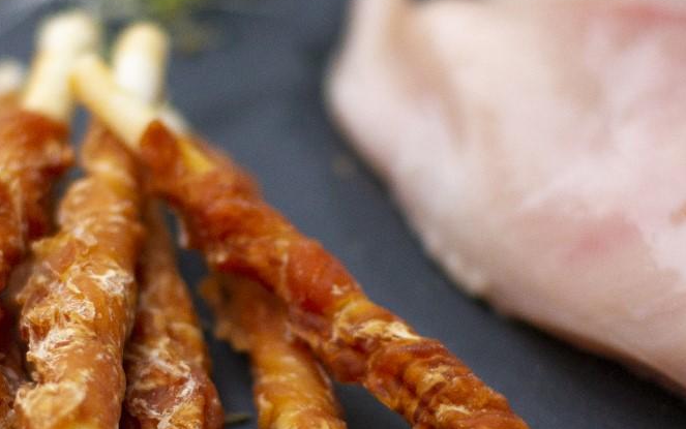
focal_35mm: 112
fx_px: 2095
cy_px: 344
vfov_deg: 11.7
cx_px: 169
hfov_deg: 18.5
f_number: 1.4
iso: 400
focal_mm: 30
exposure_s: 1/200
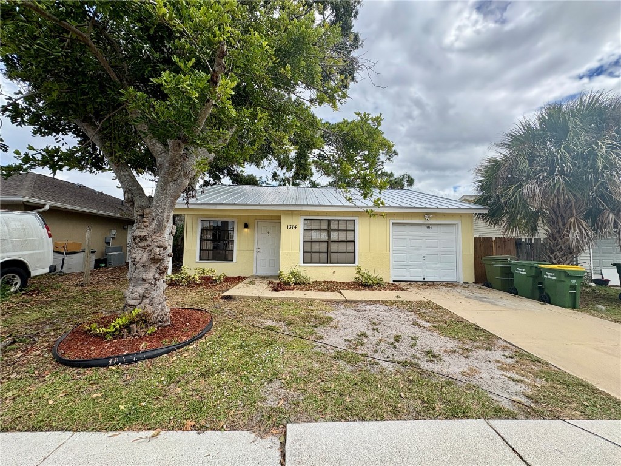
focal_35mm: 14
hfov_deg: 102.1
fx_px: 251
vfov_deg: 85.7
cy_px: 233
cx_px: 310
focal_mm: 2.22
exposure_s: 1/1198
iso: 50
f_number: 2.2
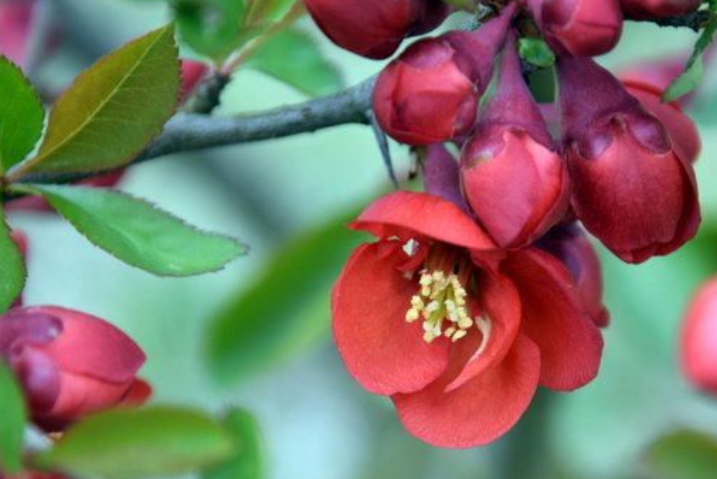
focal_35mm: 249
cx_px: 438
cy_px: 298
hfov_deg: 8.3
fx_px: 4958
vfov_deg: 5.5
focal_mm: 105
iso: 400
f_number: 6.3
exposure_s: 1/125
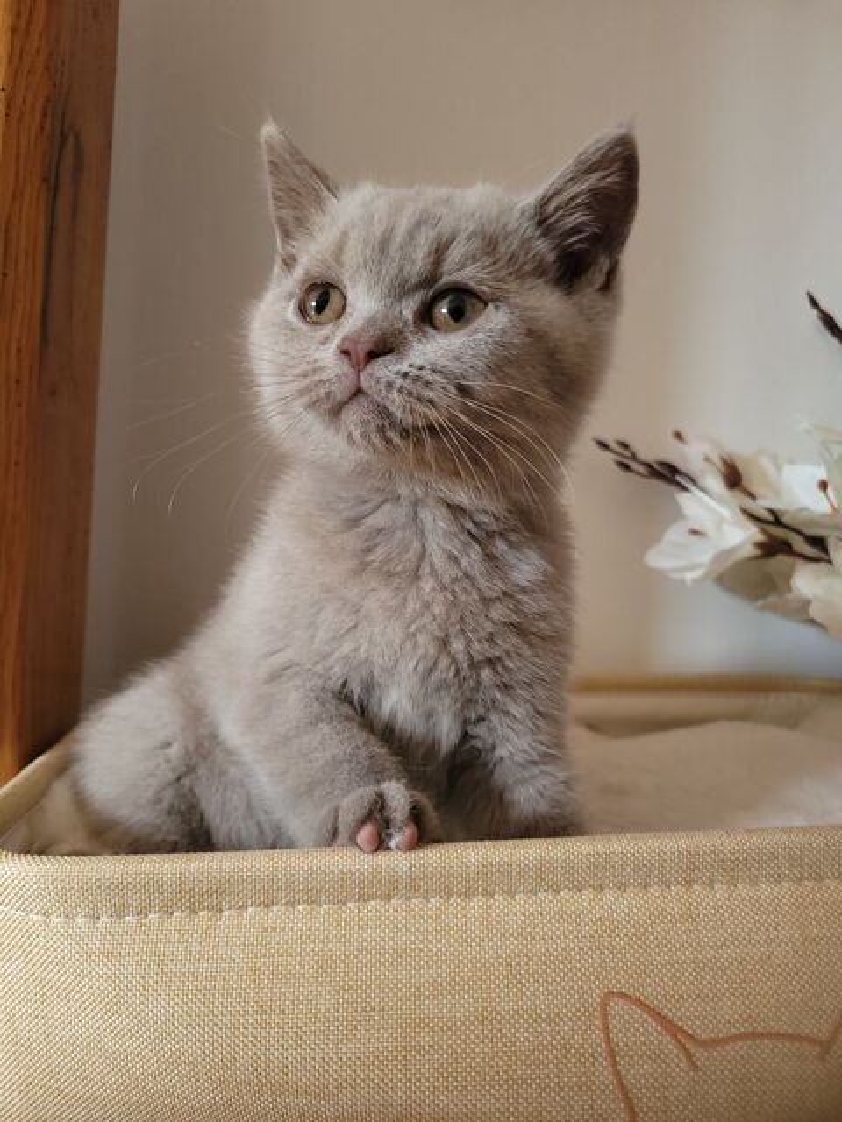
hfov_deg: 53.1
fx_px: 843
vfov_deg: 67.3
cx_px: 421
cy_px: 561
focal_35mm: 26
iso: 125
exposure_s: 1/50
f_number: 1.8
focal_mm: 5.4
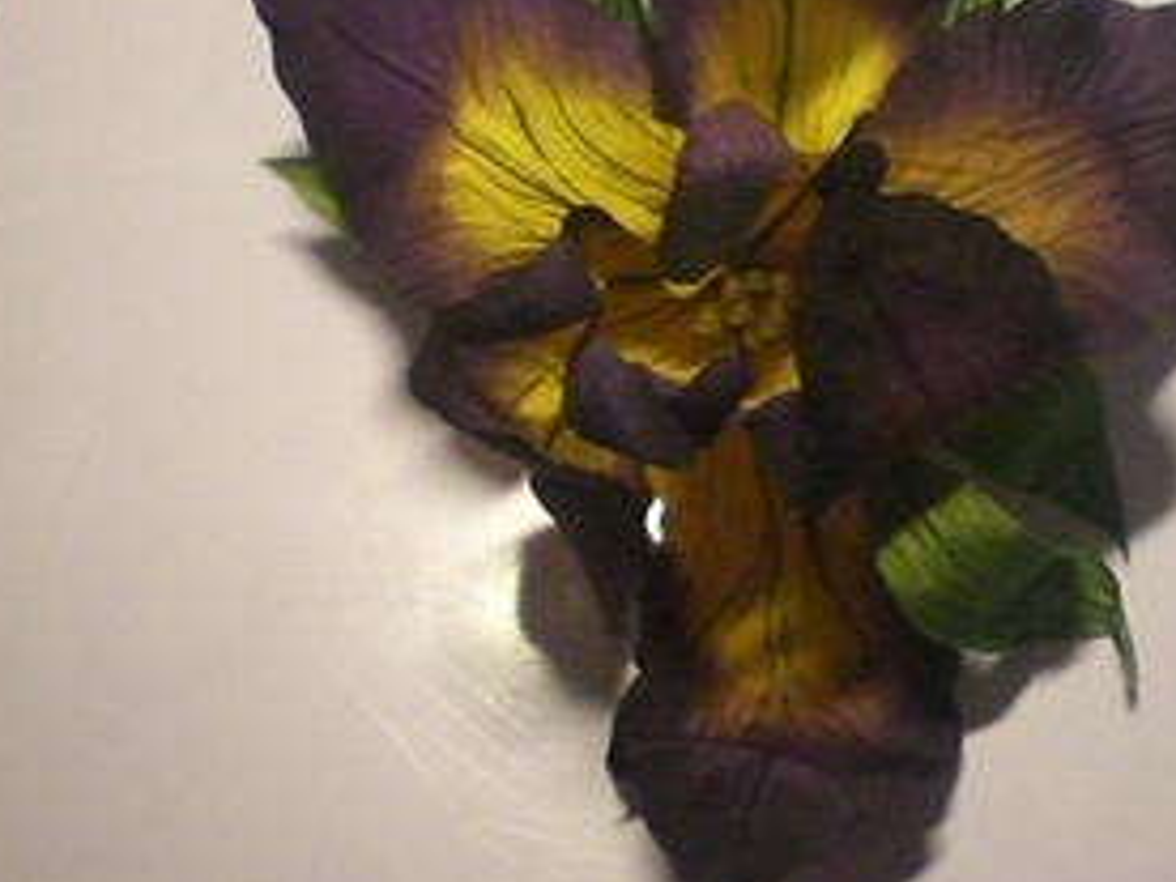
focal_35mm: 62
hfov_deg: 31.1
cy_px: 435
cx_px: 724
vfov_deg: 23.7
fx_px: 2106
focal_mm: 6.3
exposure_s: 1/100
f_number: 3.1
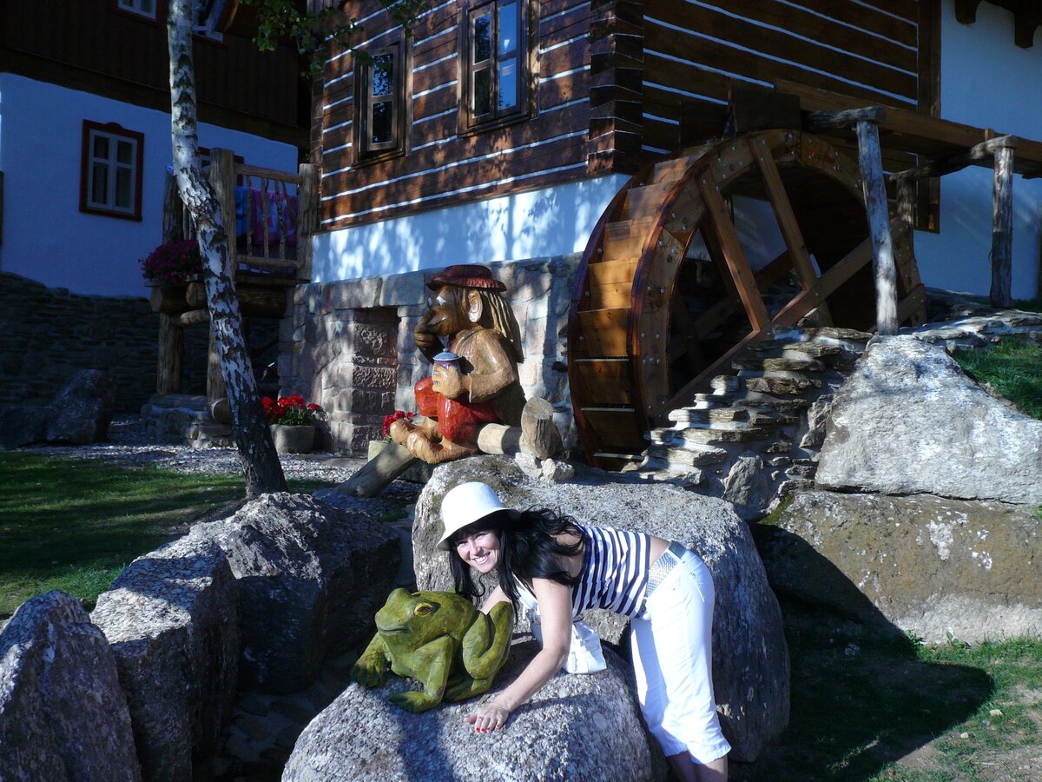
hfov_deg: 50.1
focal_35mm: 37
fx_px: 1114
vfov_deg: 38.7
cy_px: 391
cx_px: 521
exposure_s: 1/800
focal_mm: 6.1
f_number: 3.1
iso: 100
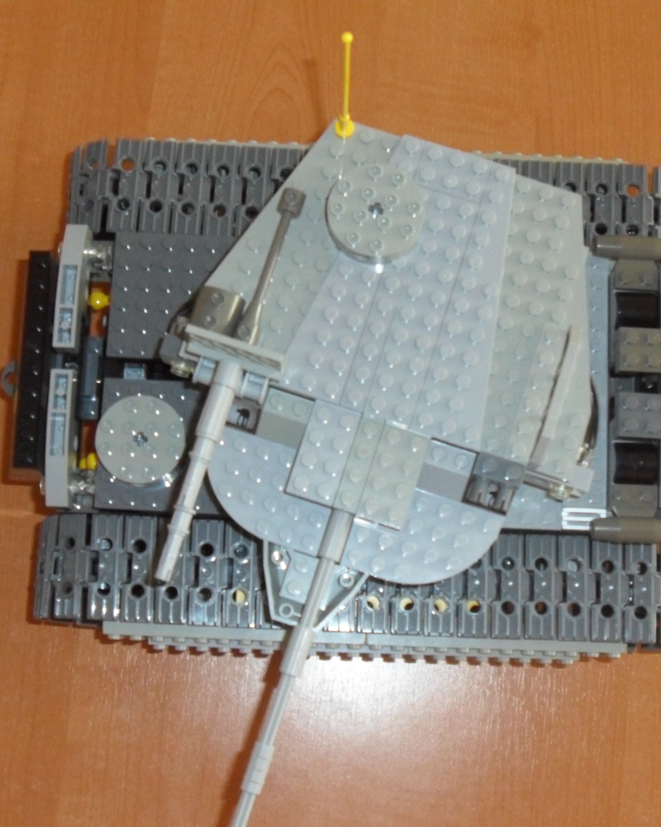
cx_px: 318
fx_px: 1418
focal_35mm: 58
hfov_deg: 26.2
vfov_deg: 32.5
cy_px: 419
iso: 400
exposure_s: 1/45
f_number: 4.5
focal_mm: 7.8
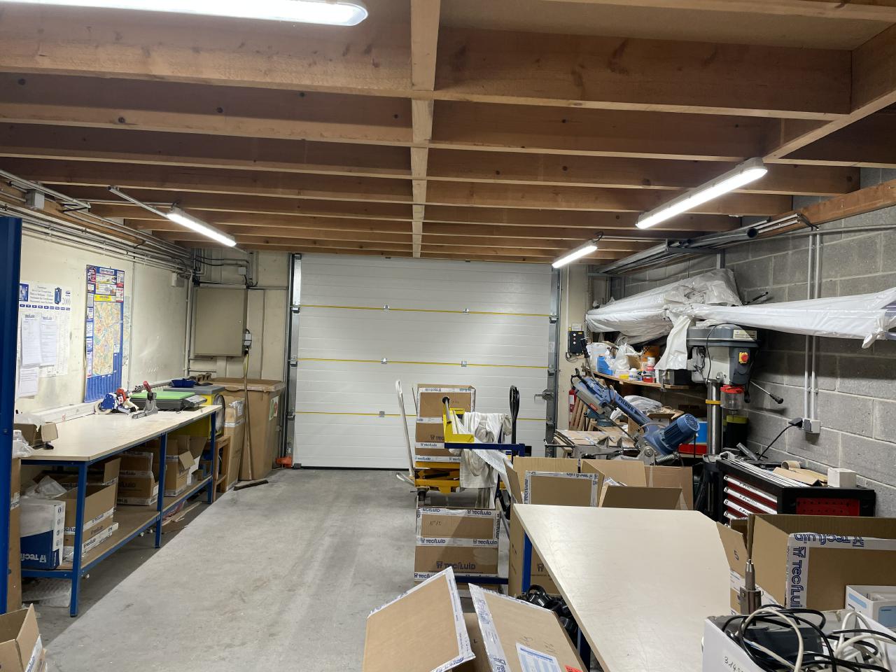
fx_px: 673
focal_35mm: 26
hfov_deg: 67.3
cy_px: 336
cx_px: 448
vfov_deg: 53.1
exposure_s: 1/100
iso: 80
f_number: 1.6
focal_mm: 4.2
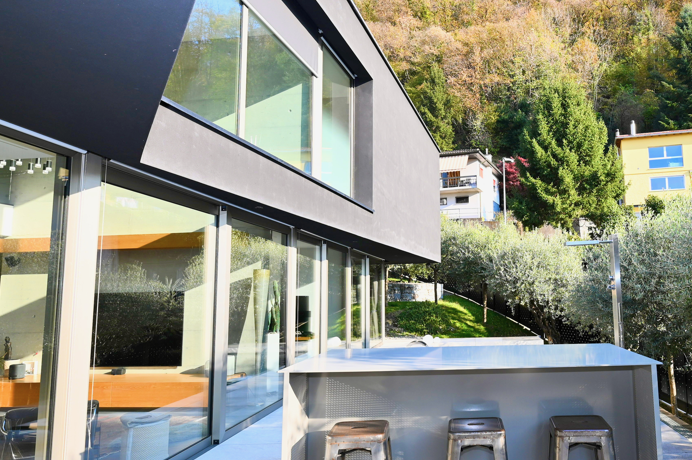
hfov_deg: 69.1
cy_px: 239
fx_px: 480
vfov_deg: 51.2
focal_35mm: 25
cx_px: 473
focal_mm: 14
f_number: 5.6
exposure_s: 1/125
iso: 100
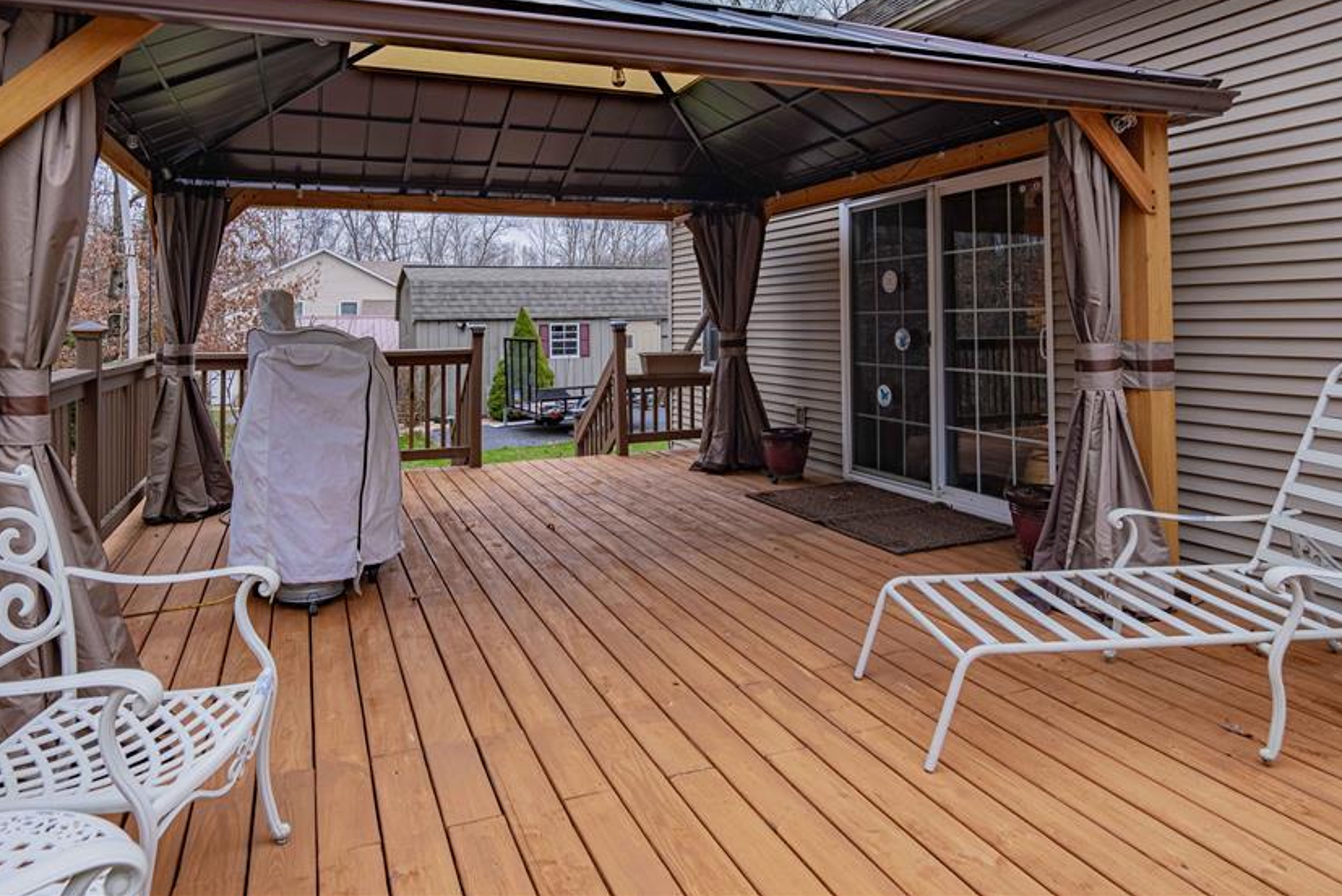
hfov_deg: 81.0
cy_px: 310
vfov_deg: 58.4
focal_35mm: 21
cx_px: 618
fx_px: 783
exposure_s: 1/640
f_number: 6.3
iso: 500
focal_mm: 16
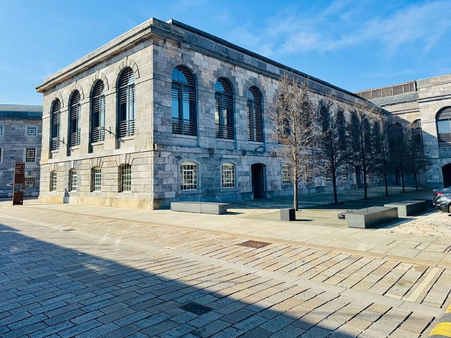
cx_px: 226
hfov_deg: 71.6
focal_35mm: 24
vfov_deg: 56.8
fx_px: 313
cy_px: 169
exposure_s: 1/3597
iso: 80
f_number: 1.78
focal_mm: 6.76
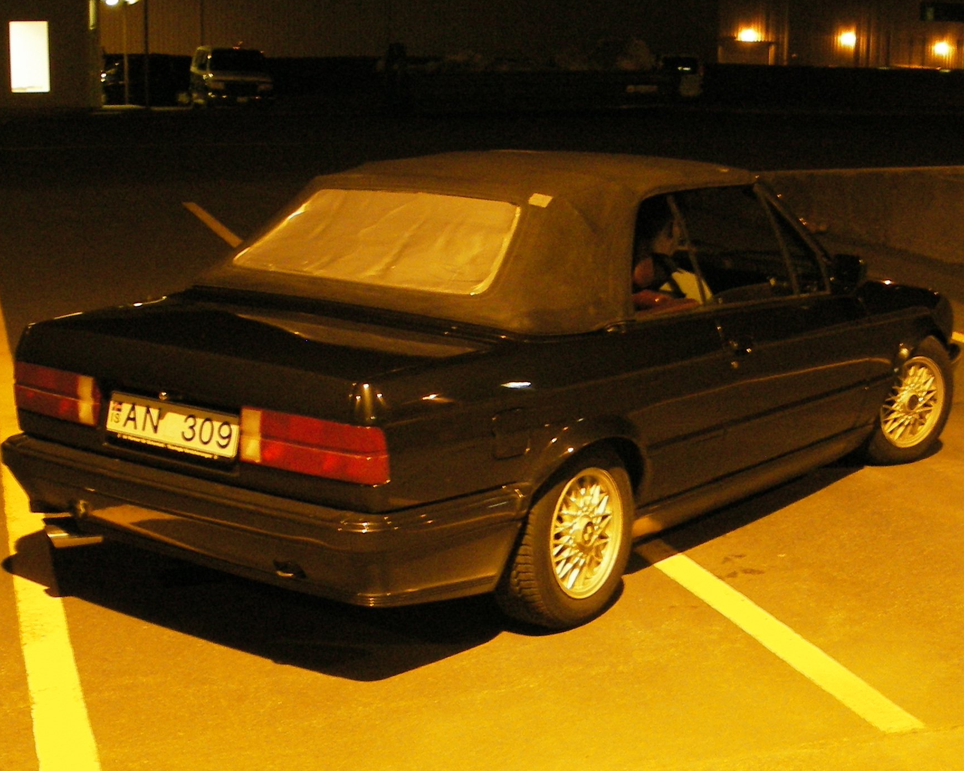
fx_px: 1569
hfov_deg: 34.1
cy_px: 435
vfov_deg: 27.6
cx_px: 531
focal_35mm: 55
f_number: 3.3
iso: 200
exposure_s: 1/4
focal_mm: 6.3
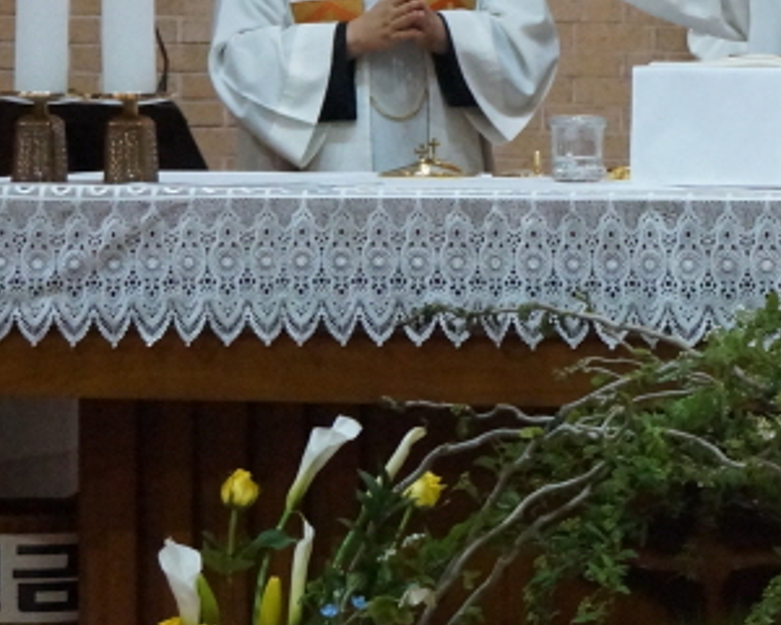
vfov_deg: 8.9
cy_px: 253
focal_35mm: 173
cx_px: 742
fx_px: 3999
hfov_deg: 11.1
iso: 3200
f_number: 5.6
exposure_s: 1/100
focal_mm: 36
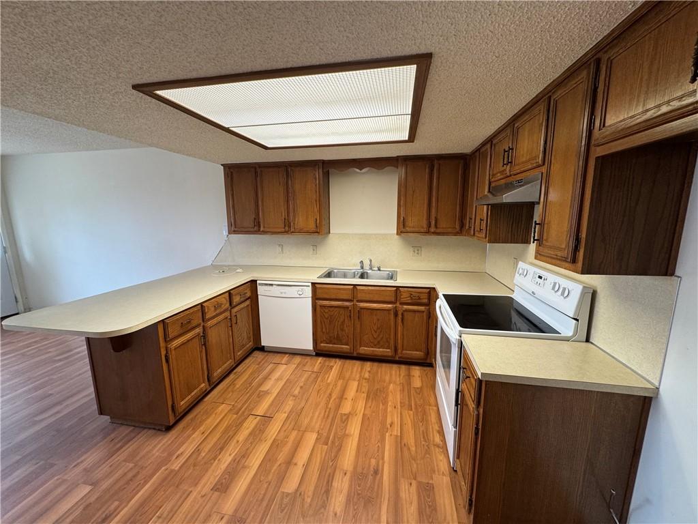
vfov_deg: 85.7
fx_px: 282
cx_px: 349
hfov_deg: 102.1
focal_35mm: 14
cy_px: 262
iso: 200
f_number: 2.2
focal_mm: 2.22
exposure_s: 1/60
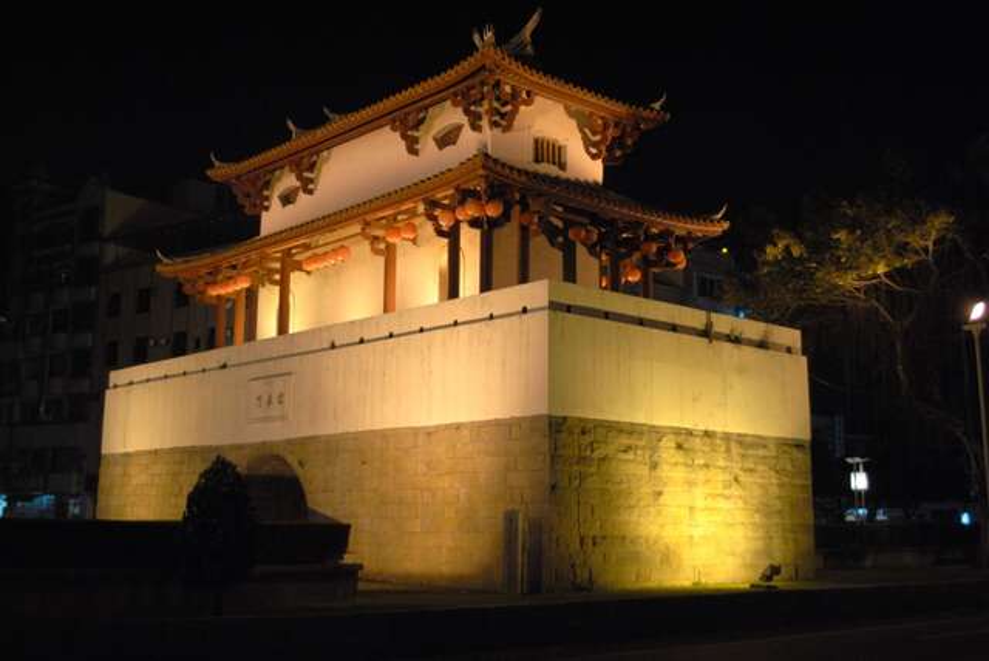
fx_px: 1155
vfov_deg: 32.0
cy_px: 330
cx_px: 494
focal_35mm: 42
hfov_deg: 46.4
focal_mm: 28
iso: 400
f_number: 4.5
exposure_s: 1/25
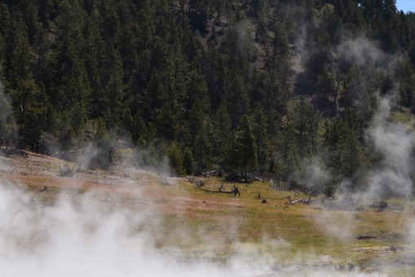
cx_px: 307
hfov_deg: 13.6
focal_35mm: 151
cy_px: 117
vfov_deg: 9.1
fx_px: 1740
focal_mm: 50
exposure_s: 1/200
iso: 100
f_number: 13
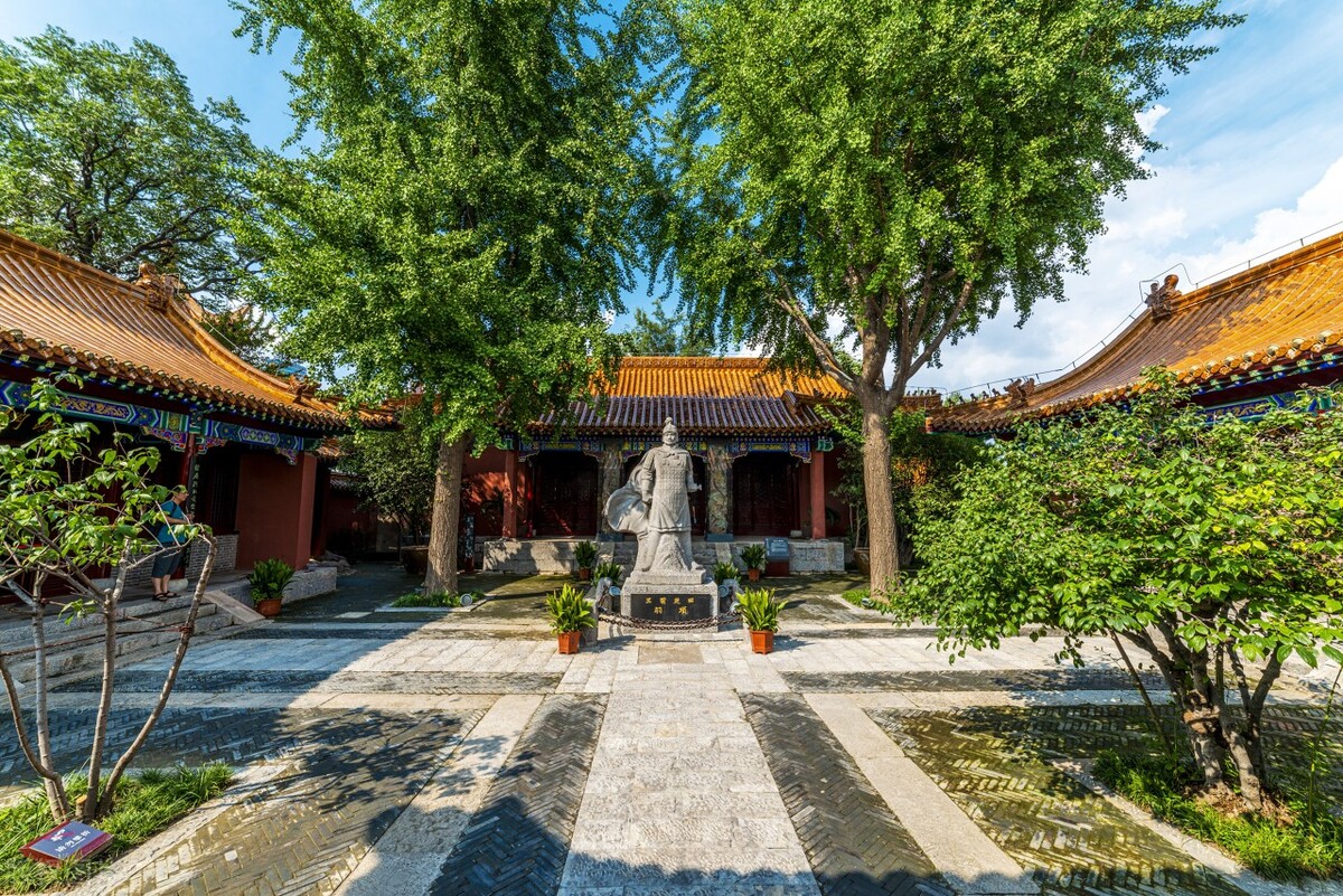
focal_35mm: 14
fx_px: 522
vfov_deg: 81.3
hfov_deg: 104.2
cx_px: 672
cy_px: 448
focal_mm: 14
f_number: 11
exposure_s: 1/250
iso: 100
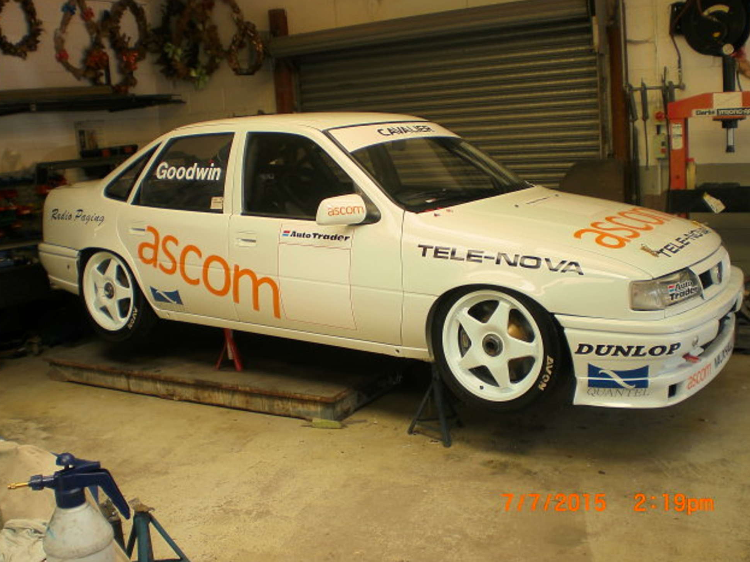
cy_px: 275
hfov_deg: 50.1
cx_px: 374
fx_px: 802
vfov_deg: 38.7
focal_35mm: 37
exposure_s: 1/100
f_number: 3.1
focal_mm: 6.3
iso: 50
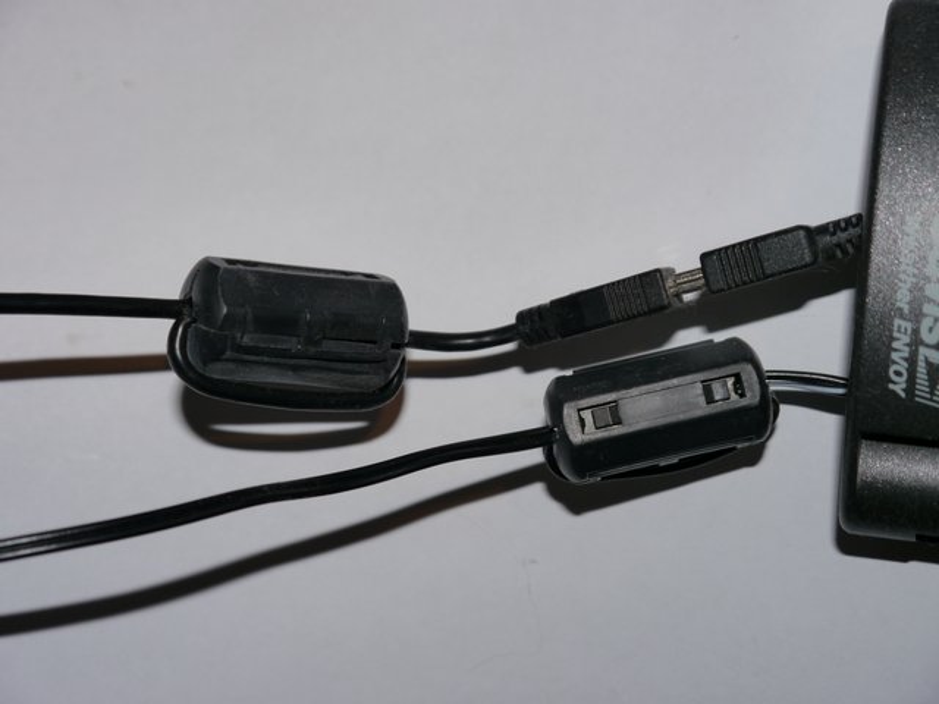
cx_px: 470
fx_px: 1411
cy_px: 352
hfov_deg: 36.8
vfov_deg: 28.0
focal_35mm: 52
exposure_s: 1/125
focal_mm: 26
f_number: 4.7
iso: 160
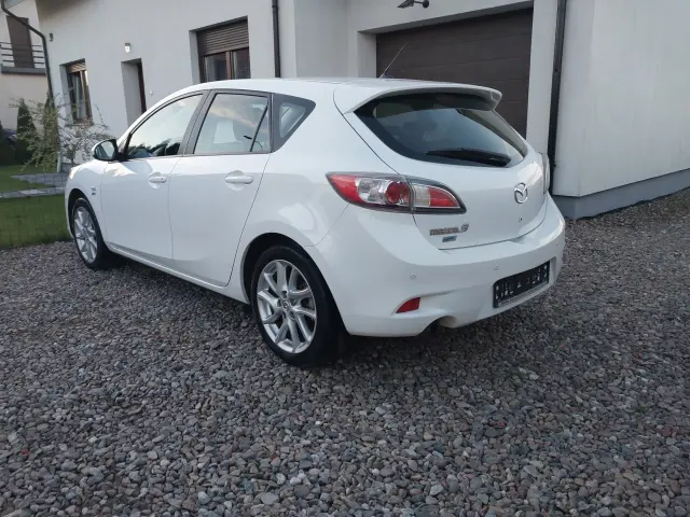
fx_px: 598
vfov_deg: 46.8
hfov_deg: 60.0
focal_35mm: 30
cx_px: 345
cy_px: 258
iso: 32
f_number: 1.8
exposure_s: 1/50
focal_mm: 4.6
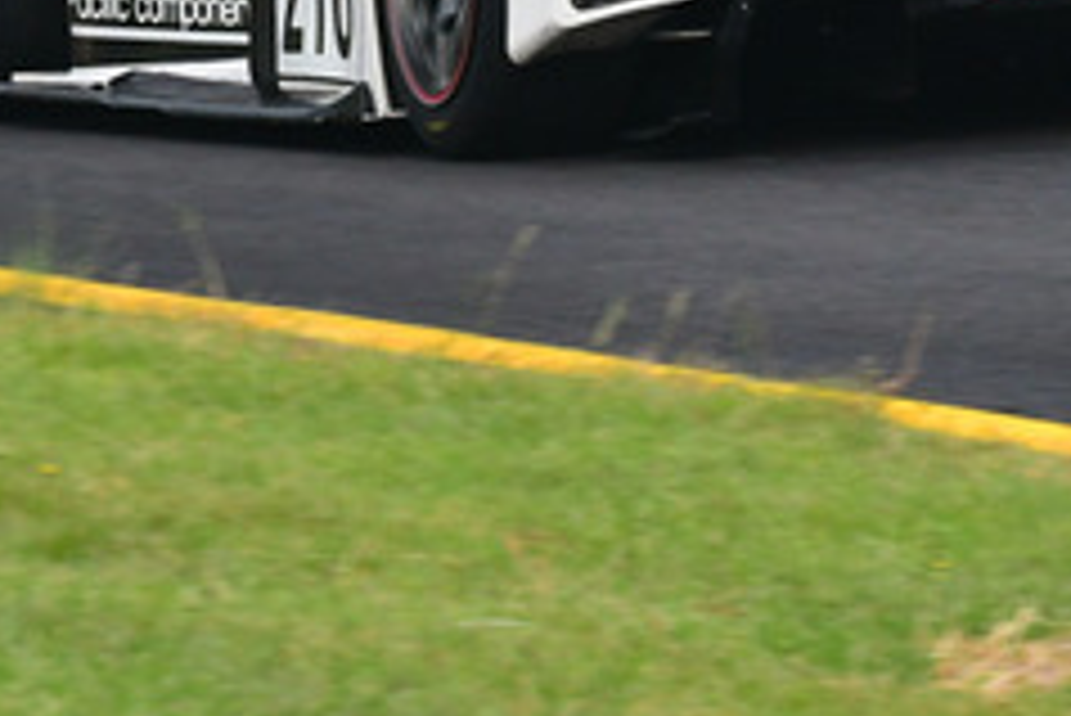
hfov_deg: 1.2
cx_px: 1143
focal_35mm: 1666
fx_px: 49592
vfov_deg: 0.8
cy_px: -158
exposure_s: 1/640
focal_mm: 330
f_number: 10
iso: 1000
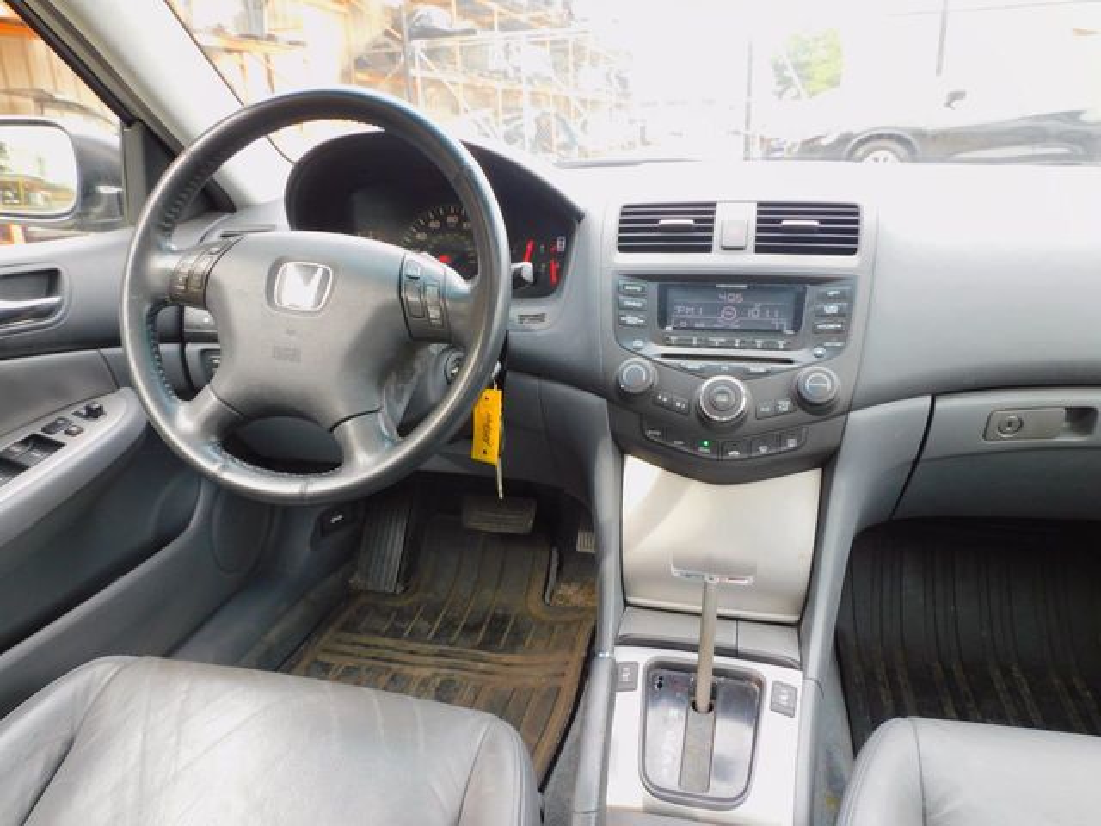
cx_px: 550
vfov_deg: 56.8
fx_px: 763
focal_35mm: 24
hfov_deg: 71.6
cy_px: 413
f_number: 3.3
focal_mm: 4.3
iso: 125
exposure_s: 1/40
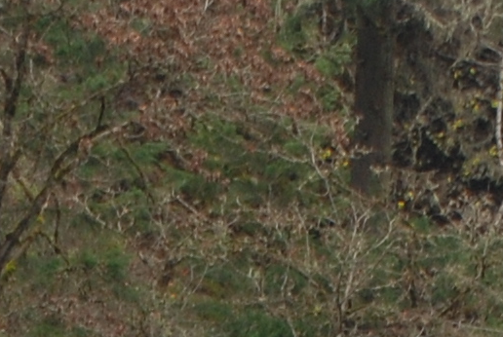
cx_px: 120
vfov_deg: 3.0
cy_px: 1195
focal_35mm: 450
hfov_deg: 4.6
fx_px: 6298
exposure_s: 1/80
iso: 250
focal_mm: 40
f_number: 5
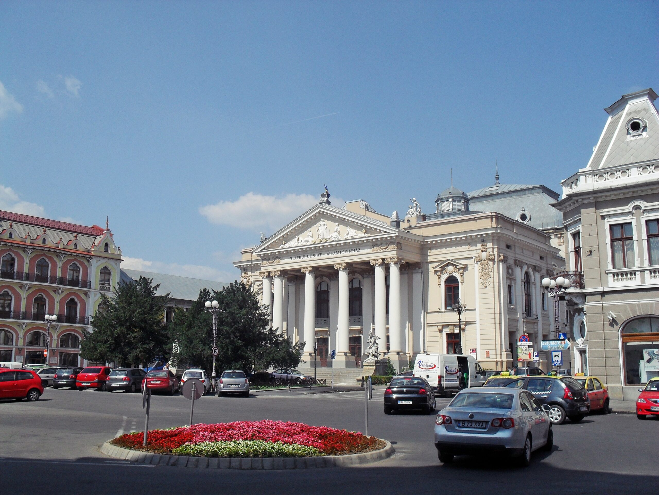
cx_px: 330
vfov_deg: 40.7
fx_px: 666
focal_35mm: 35
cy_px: 248
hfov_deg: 52.6
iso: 100
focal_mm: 6.3
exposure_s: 1/350
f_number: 8.4
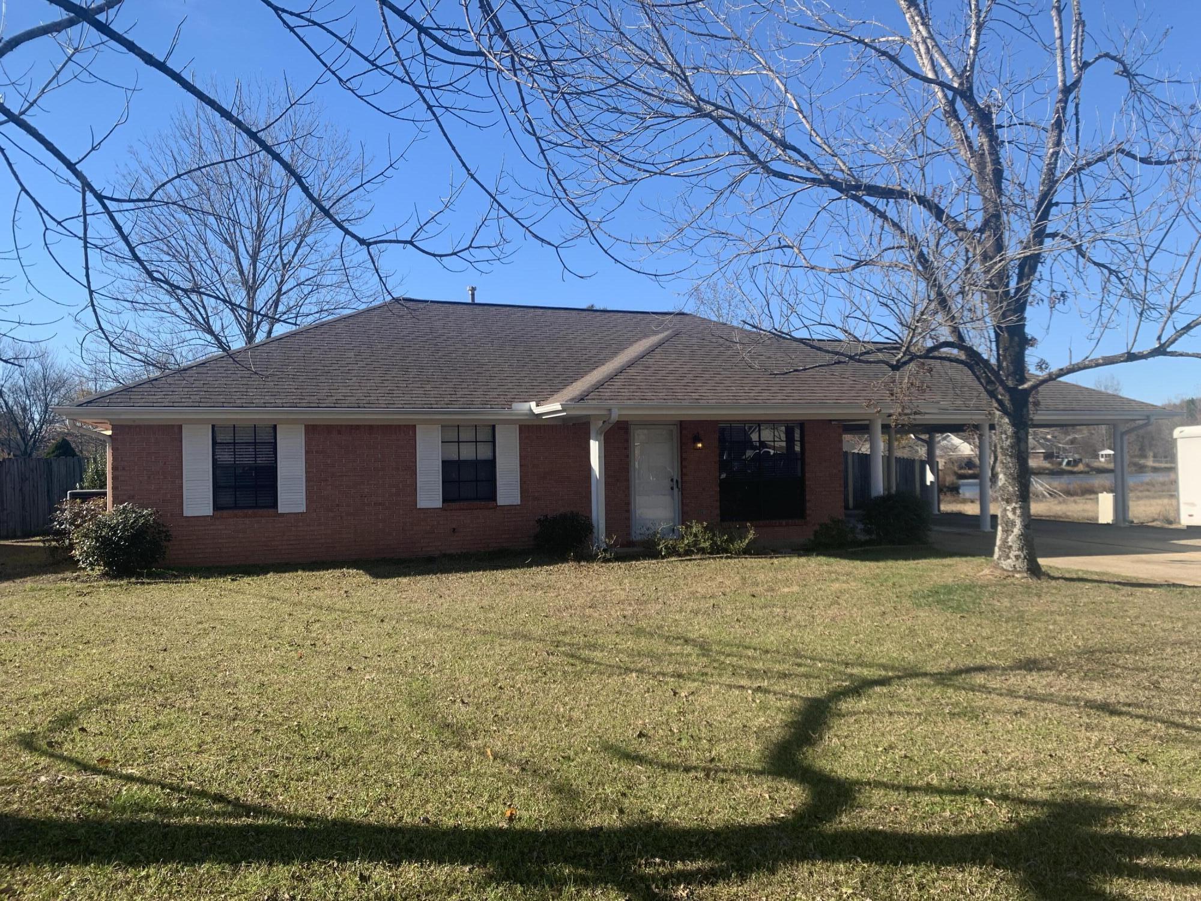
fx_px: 902
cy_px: 450
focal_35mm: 26
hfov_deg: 67.3
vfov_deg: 53.1
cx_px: 600
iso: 25
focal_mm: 4.25
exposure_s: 1/1250
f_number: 1.8
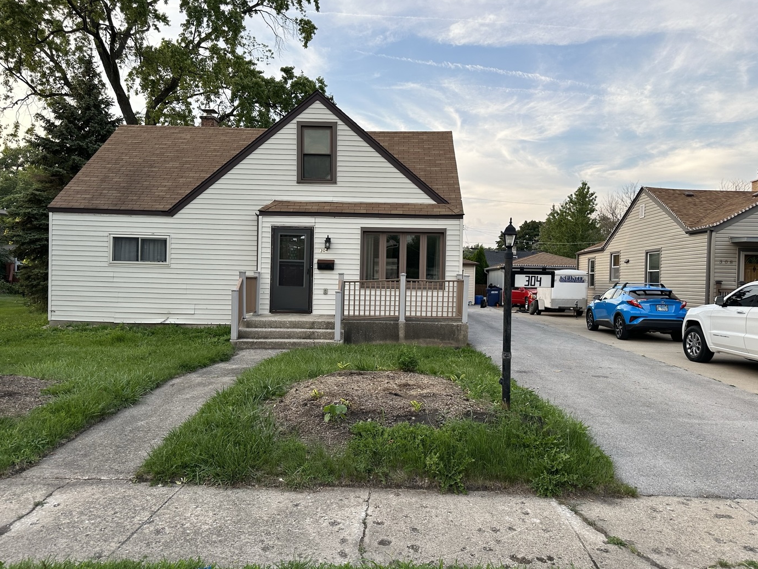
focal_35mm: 25
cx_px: 383
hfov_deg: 69.4
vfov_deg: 54.9
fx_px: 548
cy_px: 284
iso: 80
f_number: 1.78
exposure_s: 1/646
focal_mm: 6.86
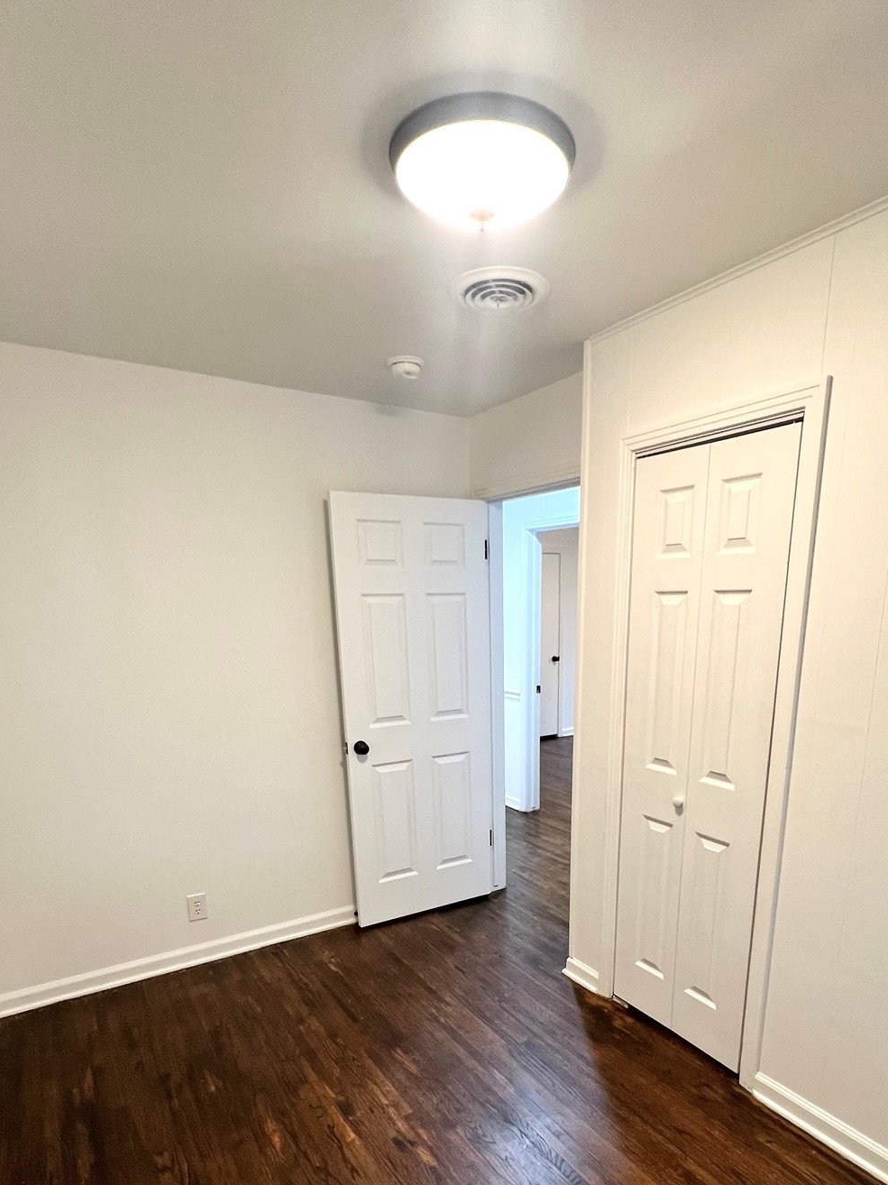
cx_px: 489
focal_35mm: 19
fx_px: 650
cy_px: 796
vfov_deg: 81.6
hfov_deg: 68.5
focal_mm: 1.57
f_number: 1.8
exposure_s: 1/60
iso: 125
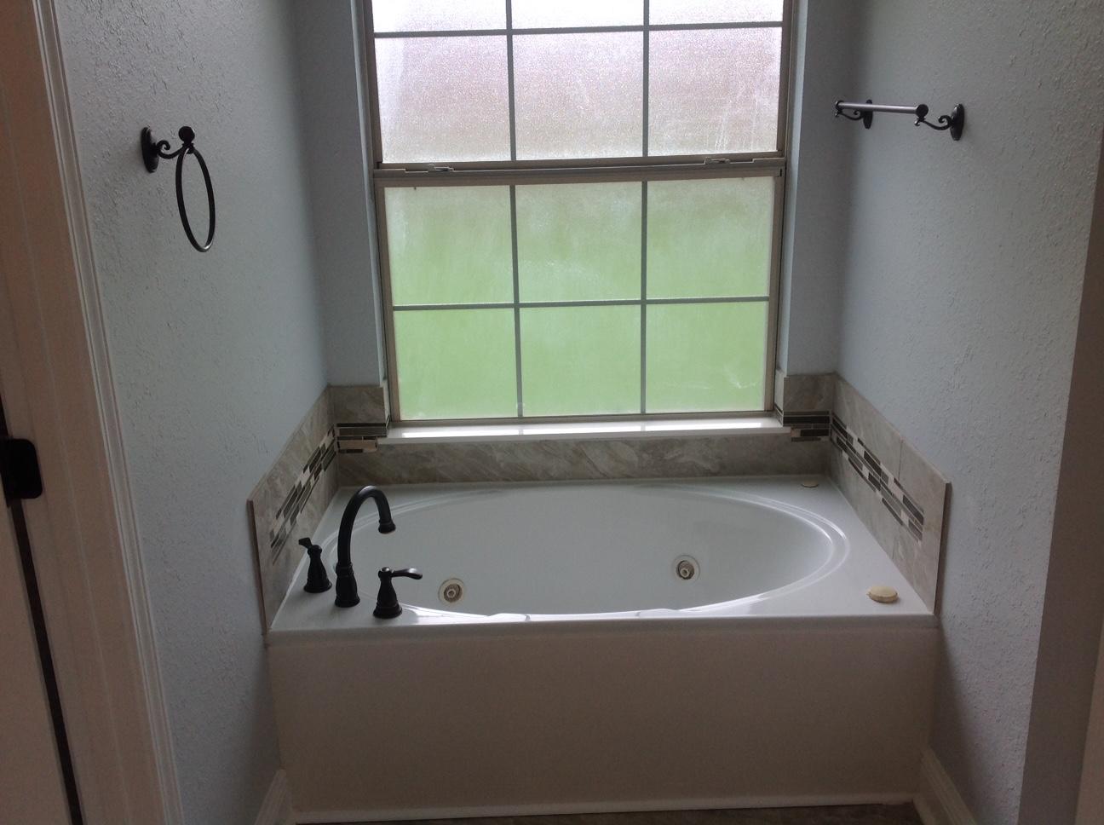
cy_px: 412
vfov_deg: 40.6
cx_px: 552
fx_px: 1115
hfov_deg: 52.7
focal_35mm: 35
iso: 50
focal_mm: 4.28
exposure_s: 1/206
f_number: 2.4
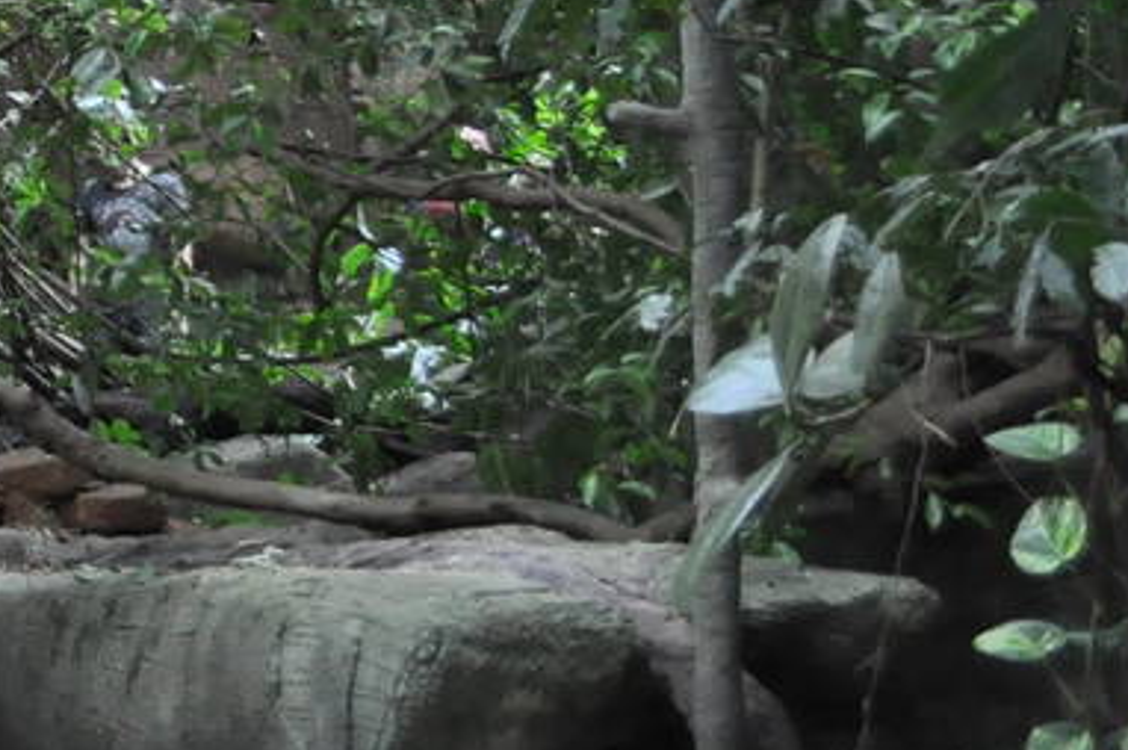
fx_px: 3538
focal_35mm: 113
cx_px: -1013
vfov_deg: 11.3
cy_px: -548
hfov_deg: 15.2
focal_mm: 18
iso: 1600
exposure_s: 1/80
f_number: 3.5
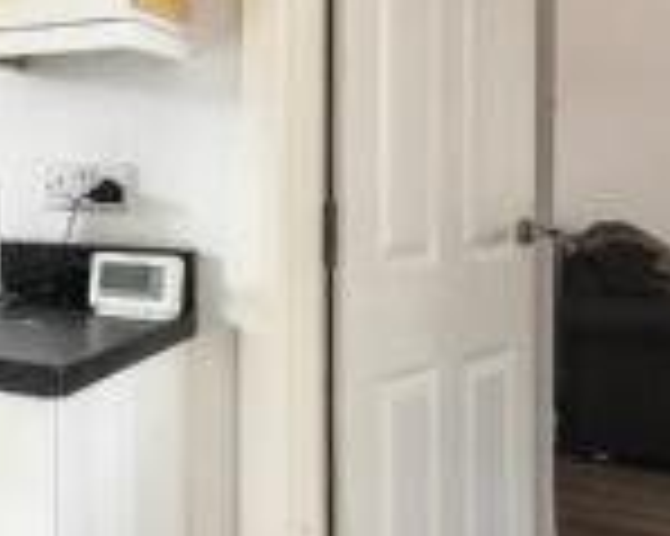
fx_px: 892
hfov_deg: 28.8
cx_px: -301
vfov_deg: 33.1
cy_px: 182
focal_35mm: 45
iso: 200
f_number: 9
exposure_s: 1/5
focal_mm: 10
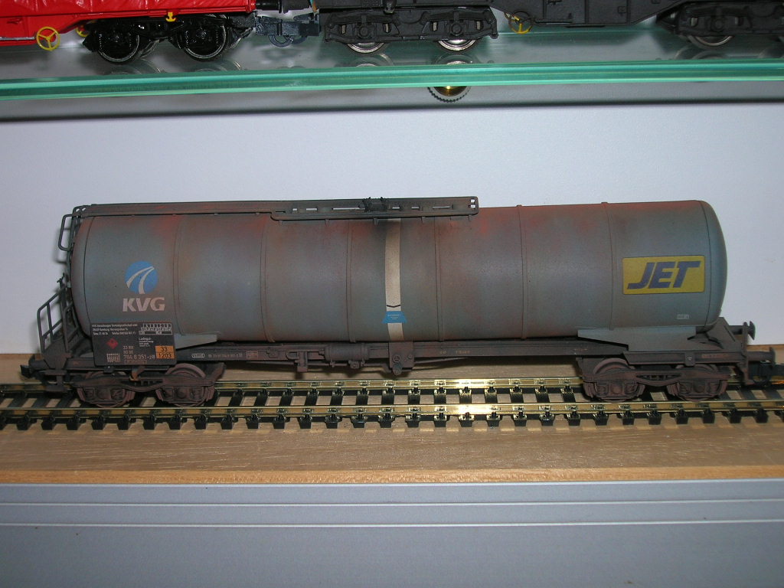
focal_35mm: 50
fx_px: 1132
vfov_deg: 29.1
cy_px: 294
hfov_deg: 38.2
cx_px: 392
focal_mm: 8.4
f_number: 3.3
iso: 50
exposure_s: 1/60.1
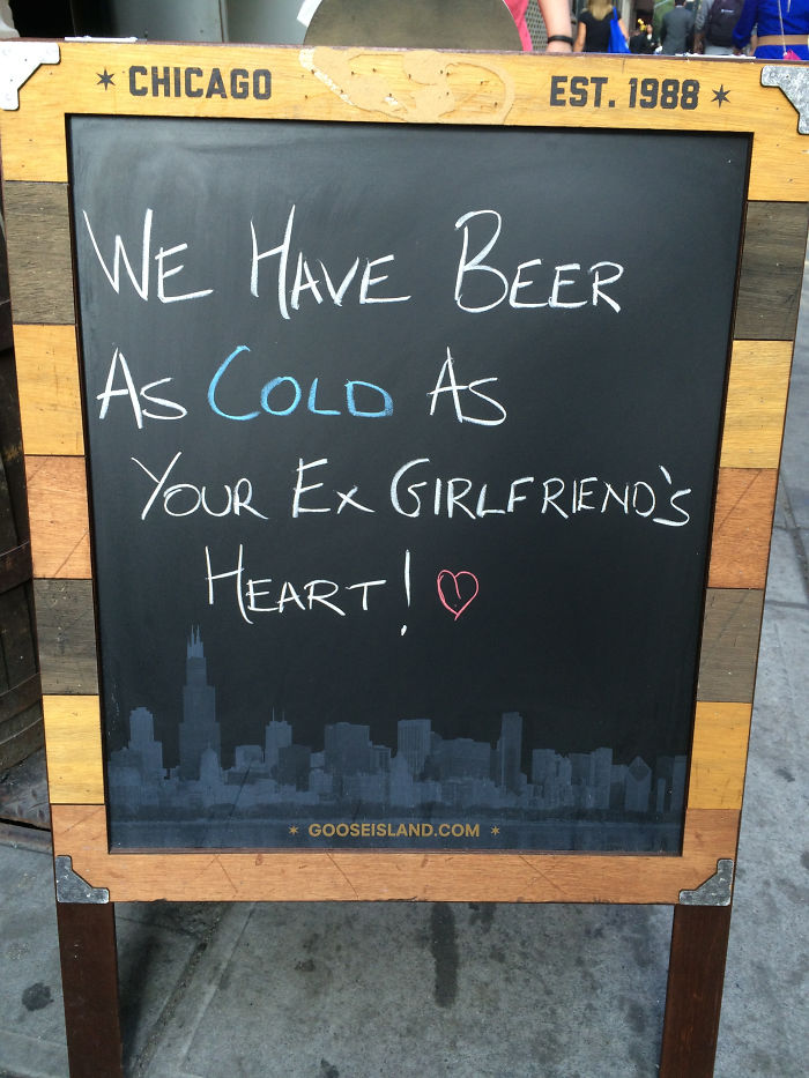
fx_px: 903
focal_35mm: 29
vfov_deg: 61.7
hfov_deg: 48.2
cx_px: 404
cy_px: 539
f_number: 2.2
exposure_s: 1/120
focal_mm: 4.15
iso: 64
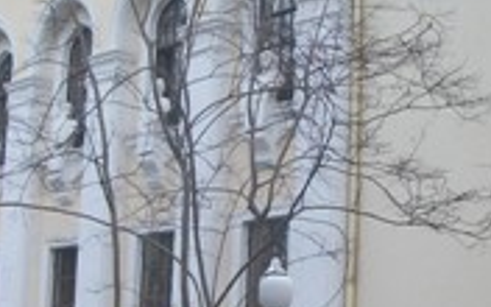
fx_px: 1298
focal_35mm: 97
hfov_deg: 21.4
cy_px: 190
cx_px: 285
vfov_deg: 13.5
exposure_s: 1/80
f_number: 2.7
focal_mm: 6
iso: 80
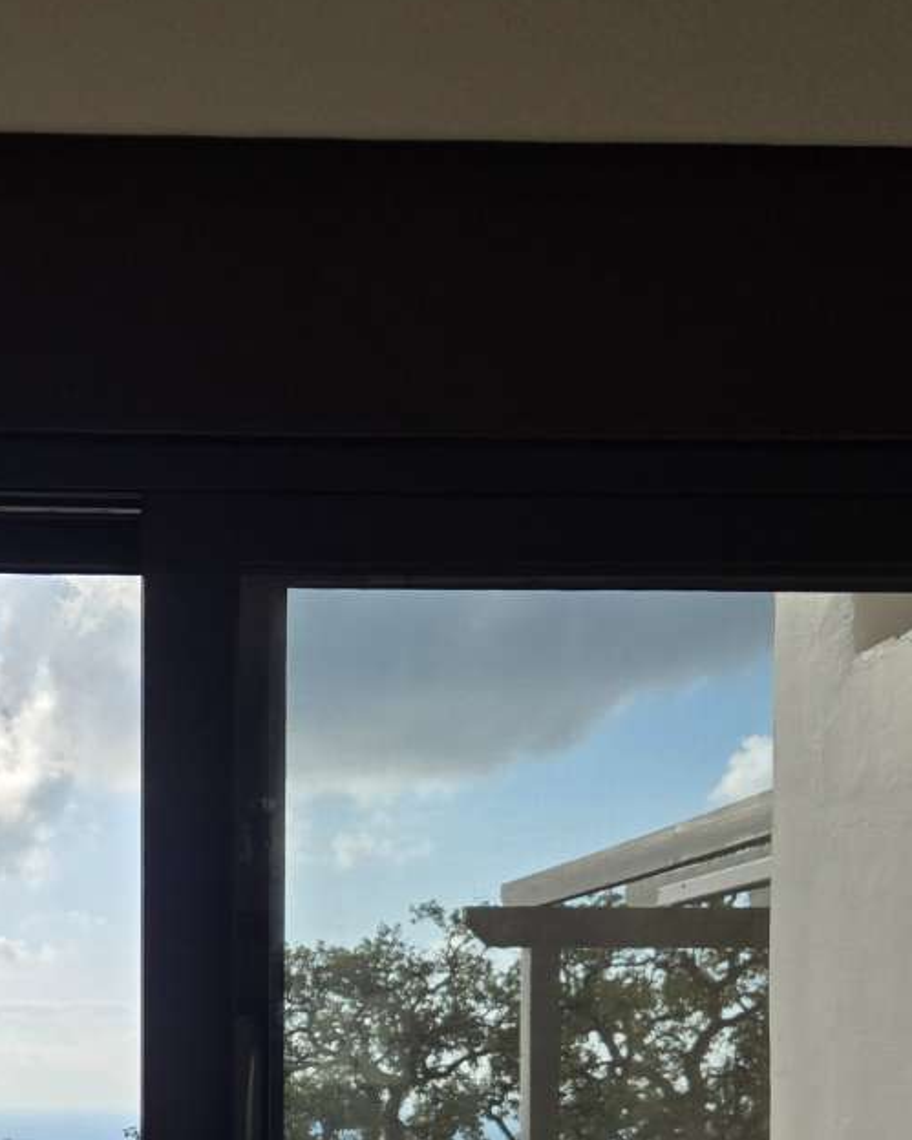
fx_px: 1822
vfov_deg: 32.3
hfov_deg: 26.9
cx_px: 54
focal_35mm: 54
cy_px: 1111
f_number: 1.8
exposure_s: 1/3882
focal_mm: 5.4
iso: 25
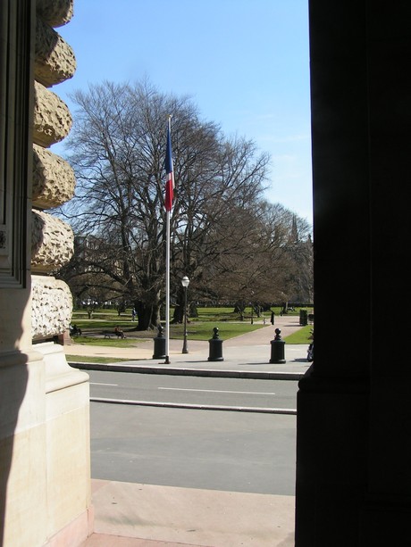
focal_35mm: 38
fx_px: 601
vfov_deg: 49.0
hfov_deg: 37.7
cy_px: 274
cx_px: 206
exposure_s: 1/250
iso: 50
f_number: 5.6
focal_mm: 5.8
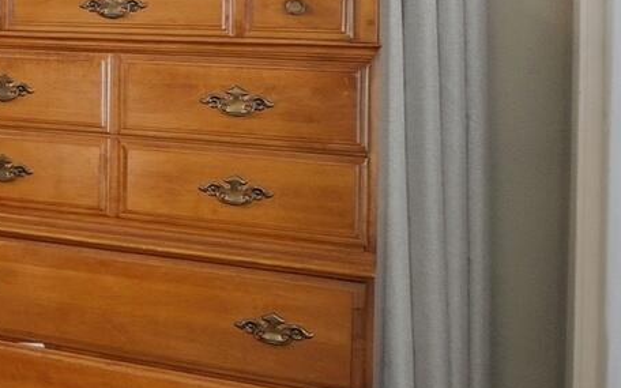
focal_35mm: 67
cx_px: -631
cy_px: -63
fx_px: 1134
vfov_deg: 18.5
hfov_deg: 18.7
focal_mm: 10
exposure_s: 1/500
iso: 100
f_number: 4
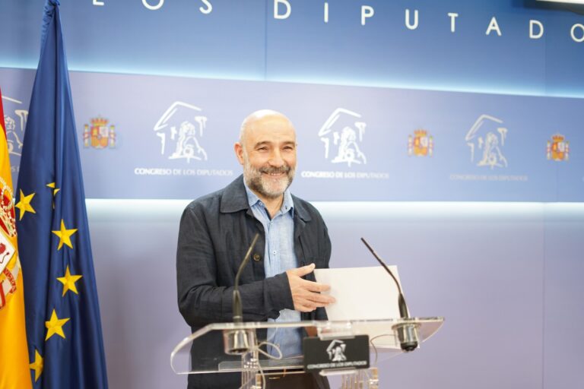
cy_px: 194
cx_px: 292
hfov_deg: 39.6
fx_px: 811
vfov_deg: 27.0
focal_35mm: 50
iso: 640
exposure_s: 1/320
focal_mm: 50
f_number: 2
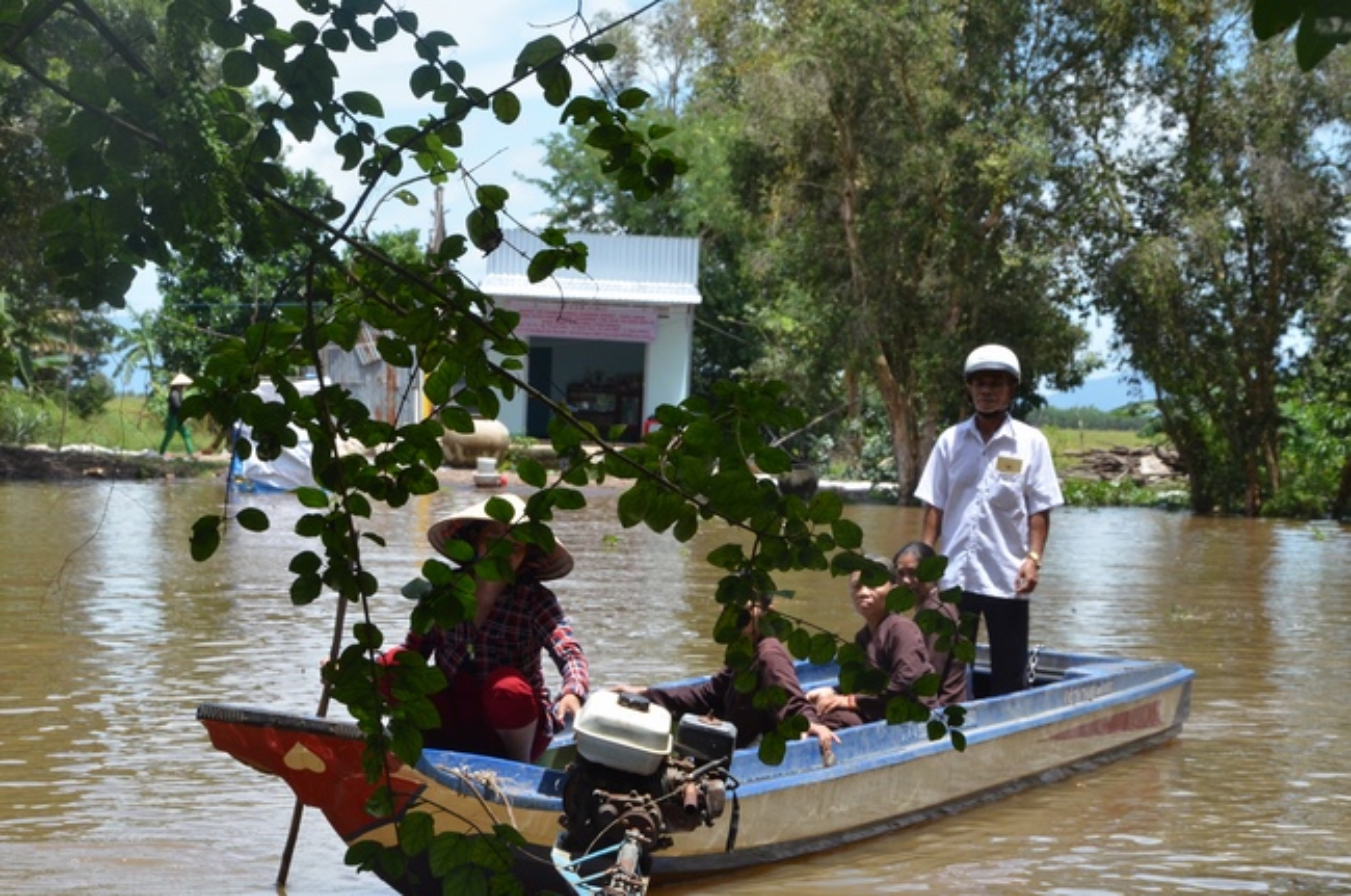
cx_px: 676
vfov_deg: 13.0
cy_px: 448
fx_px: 3934
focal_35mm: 105
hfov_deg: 19.5
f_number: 14
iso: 1000
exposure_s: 1/800
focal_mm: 70
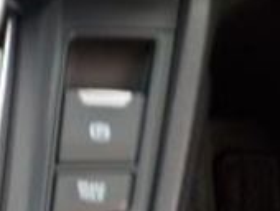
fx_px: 1142
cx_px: -86
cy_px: -71
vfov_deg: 10.3
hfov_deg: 13.5
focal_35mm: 141
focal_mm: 4.1
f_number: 3.3
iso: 160
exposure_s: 1/30
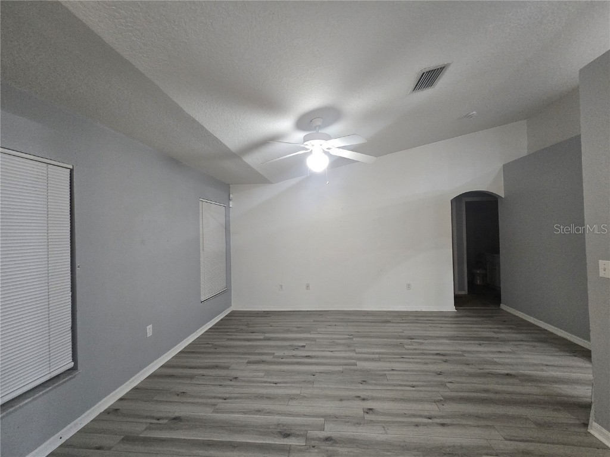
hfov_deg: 106.2
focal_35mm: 13
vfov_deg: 89.9
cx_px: 305
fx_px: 229
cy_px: 228
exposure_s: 1/60
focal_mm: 2.2
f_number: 2.2
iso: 500
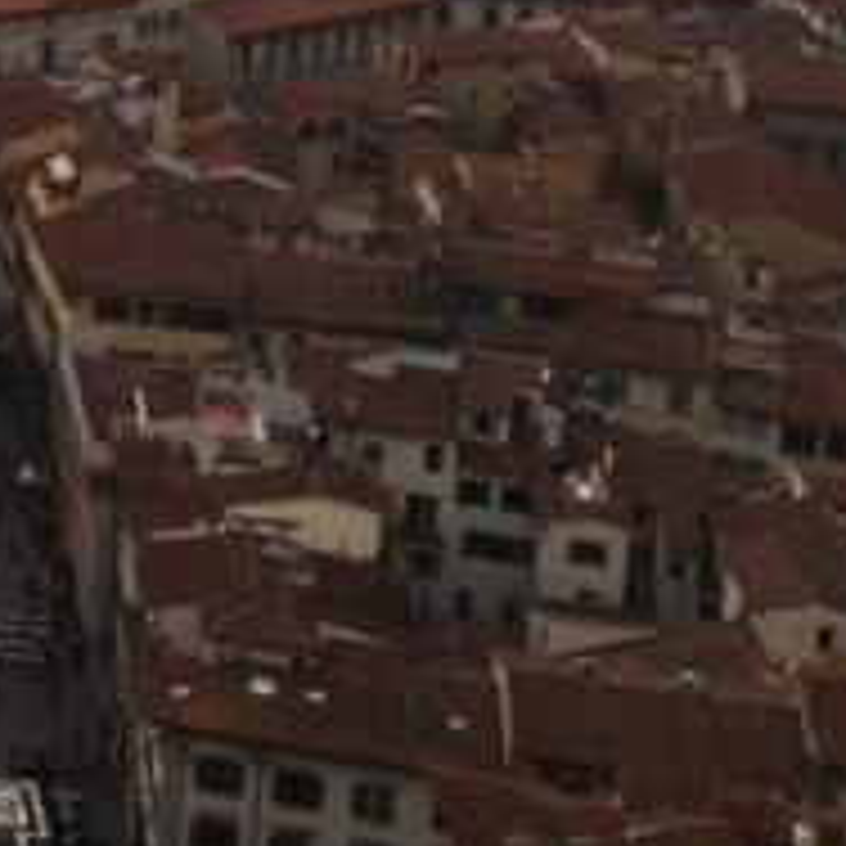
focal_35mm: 105
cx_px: -531
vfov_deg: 15.8
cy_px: -212
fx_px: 2903
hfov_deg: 15.0
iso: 80
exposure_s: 1/417
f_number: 2.8
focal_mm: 3.85
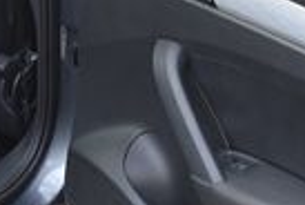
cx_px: 147
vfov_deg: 10.8
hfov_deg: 16.2
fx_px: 1070
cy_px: 6
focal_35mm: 126
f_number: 5
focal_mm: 18
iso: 400
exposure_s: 1/250
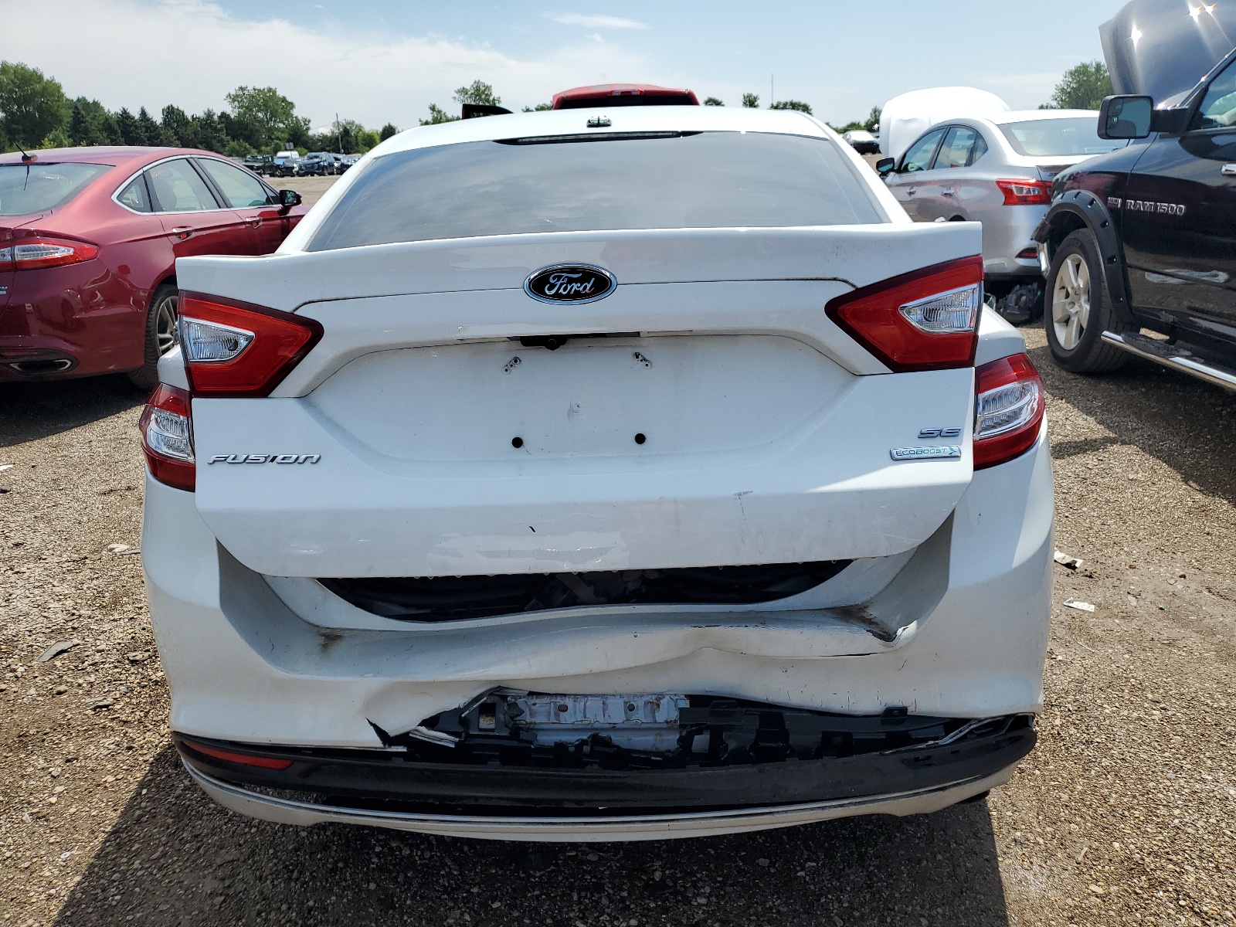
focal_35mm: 26
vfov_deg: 53.1
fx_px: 928
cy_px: 464
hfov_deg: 67.3
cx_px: 618
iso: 50
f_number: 1.5
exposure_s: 1/3333
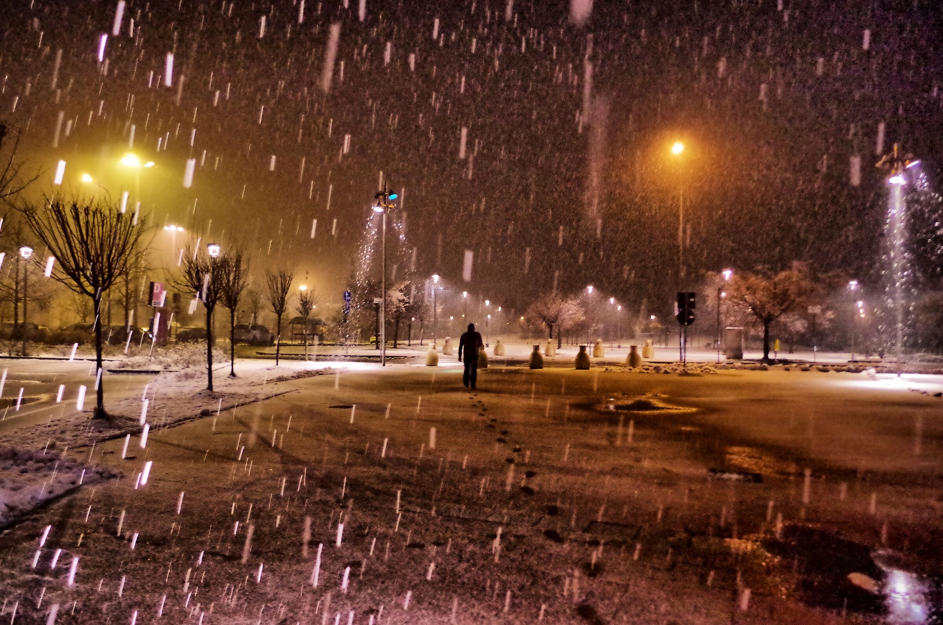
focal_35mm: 27
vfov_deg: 47.7
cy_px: 312
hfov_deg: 67.5
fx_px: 706
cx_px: 472
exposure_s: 1/40
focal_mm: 18
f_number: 3.5
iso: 3200
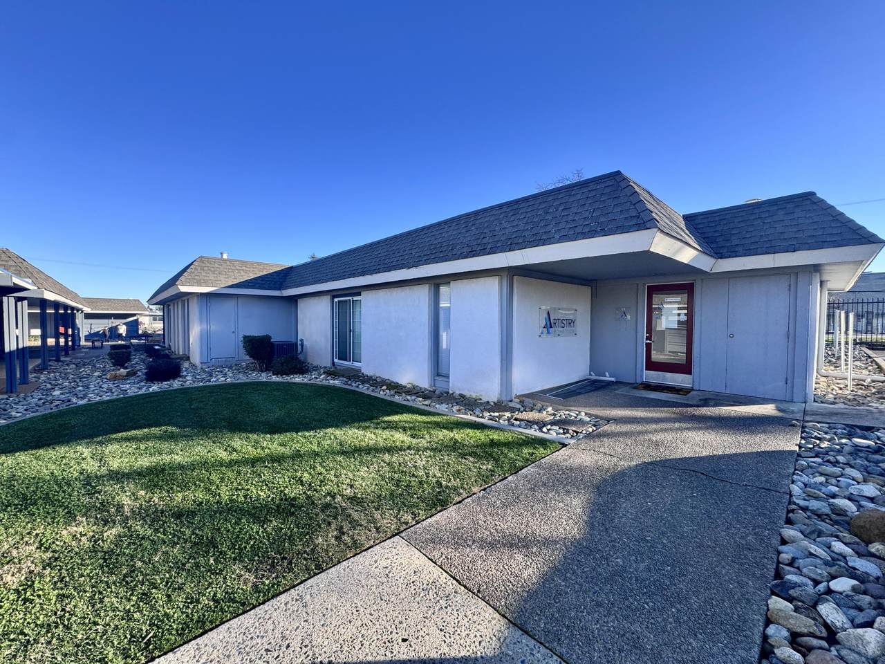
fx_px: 358
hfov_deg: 102.1
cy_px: 332
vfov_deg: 85.7
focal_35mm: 14
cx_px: 442
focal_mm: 2.22
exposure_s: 1/438
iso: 40
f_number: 2.2
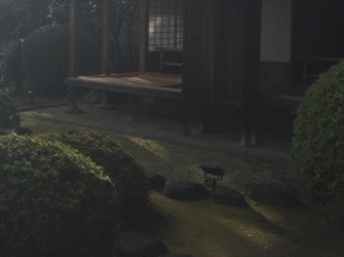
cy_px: 43
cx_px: -30
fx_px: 695
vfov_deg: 20.7
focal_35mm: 70
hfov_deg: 25.8
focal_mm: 4.15
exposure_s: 1/964
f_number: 2.2
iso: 32
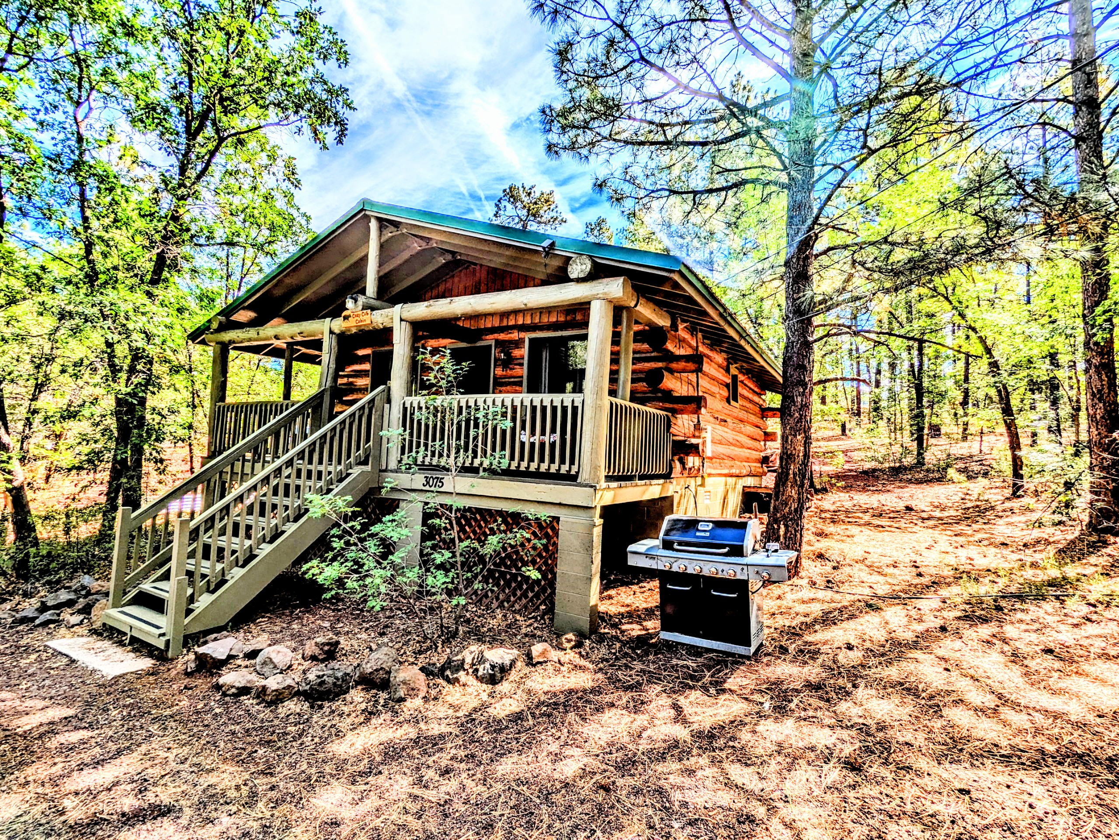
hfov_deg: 94.5
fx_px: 517
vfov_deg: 78.1
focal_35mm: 16
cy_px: 420
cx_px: 560
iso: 38
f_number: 2.2
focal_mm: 2.35
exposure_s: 1/775
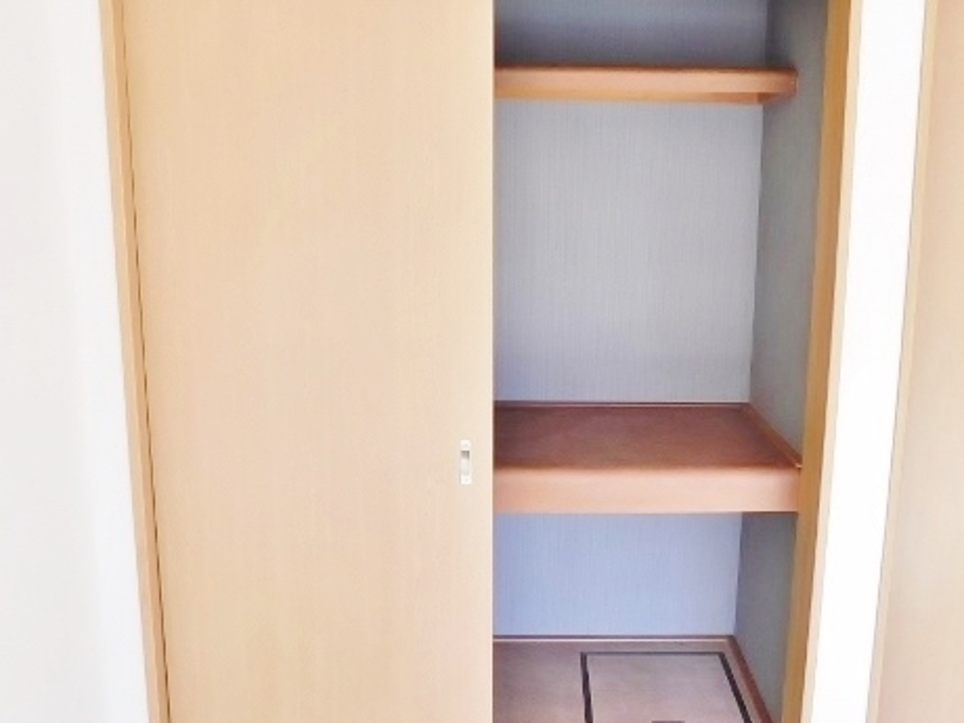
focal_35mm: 32
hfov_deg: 56.5
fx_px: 891
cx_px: 570
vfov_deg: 44.2
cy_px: 350
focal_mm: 4
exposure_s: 1/60
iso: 125
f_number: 3
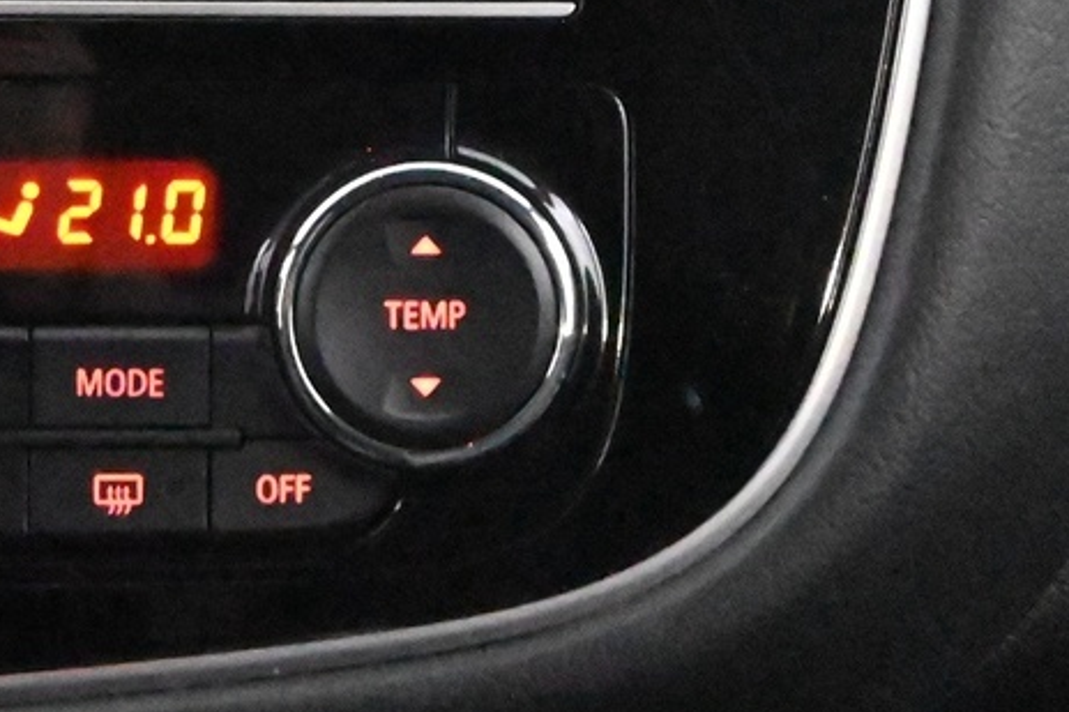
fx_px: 6530
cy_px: -184
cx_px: -104
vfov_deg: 6.2
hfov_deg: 9.3
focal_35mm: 220
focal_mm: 42
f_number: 5.6
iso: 32000
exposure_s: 1/60
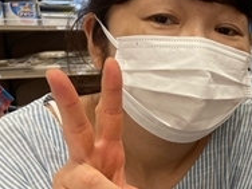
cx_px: 358
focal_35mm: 83
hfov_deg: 20.7
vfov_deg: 17.6
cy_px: 158
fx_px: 604
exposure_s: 1/120
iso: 100
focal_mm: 4.2
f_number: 1.6
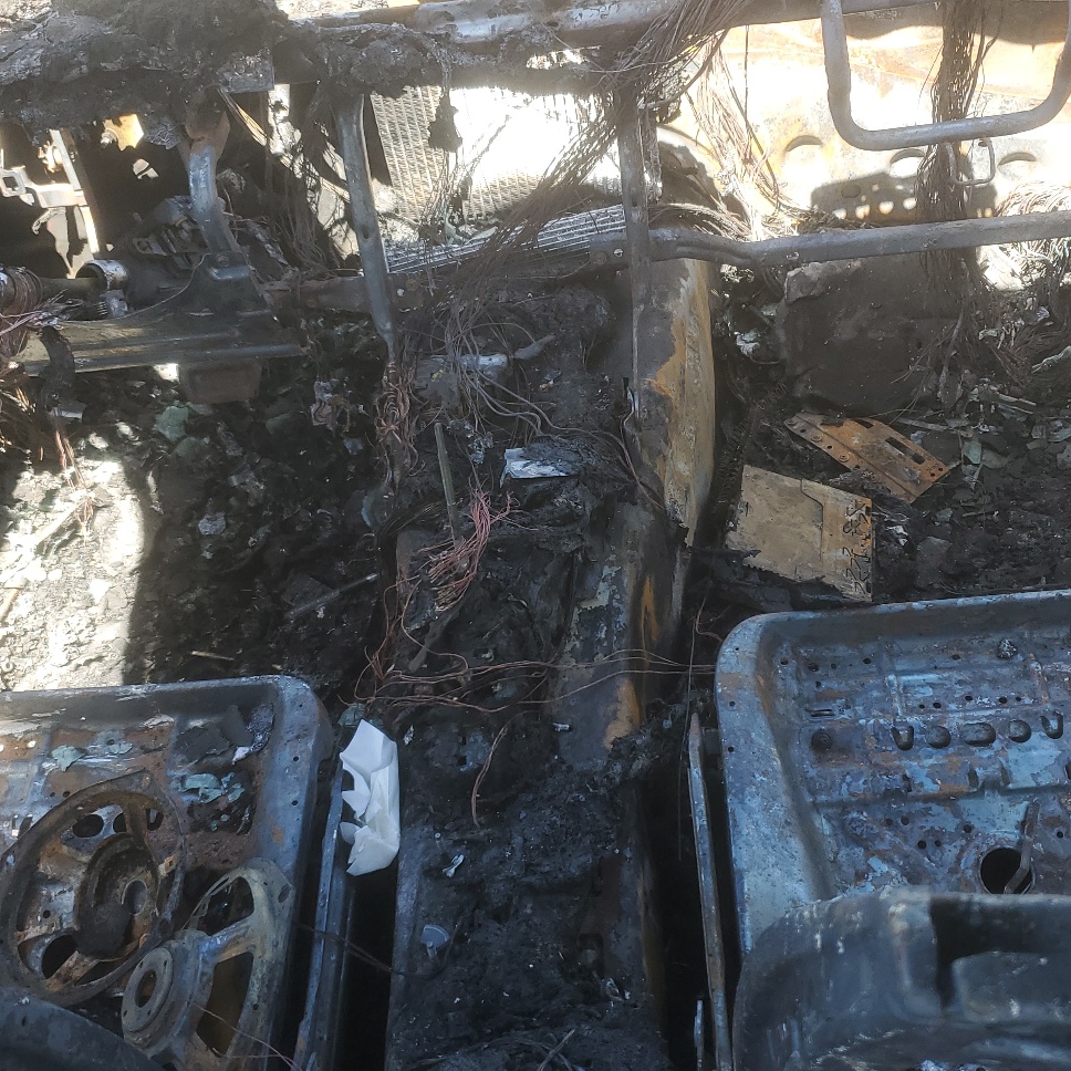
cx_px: 547
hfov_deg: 43.9
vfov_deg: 43.8
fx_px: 1330
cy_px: 560
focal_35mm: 38
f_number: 1.5
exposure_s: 1/227
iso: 50
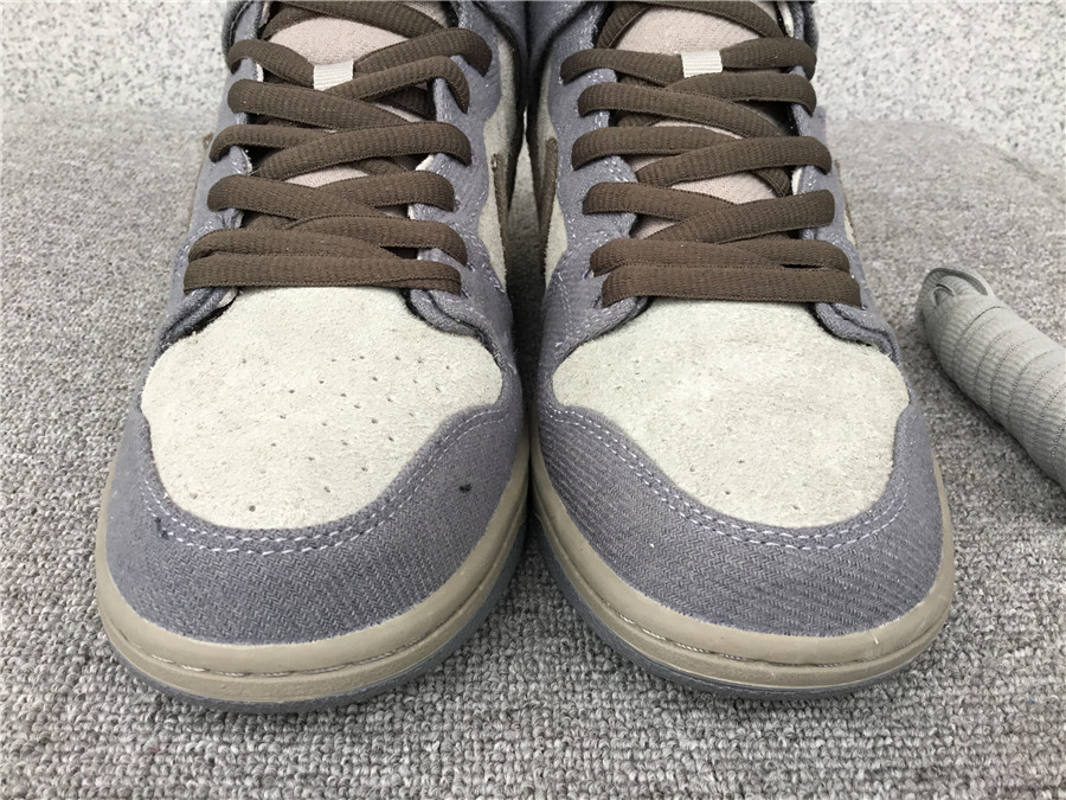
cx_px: 533
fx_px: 955
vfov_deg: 45.4
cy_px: 400
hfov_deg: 58.4
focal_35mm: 31
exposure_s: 1/100
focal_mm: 3.3
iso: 50
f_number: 2.4
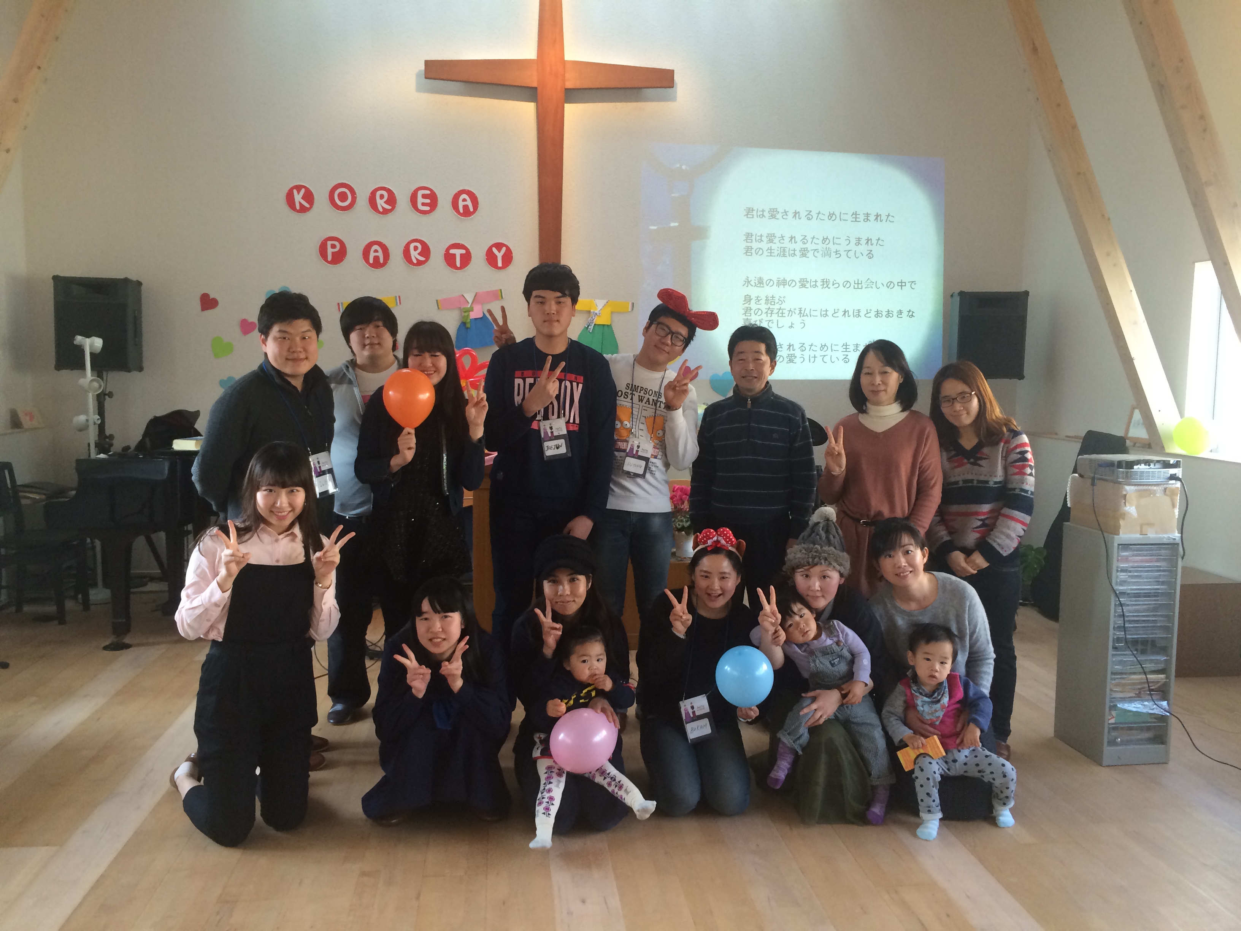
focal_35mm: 29
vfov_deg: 48.2
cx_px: 620
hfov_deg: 61.7
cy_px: 466
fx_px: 1040
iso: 50
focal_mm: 4.15
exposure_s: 1/30
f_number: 2.2
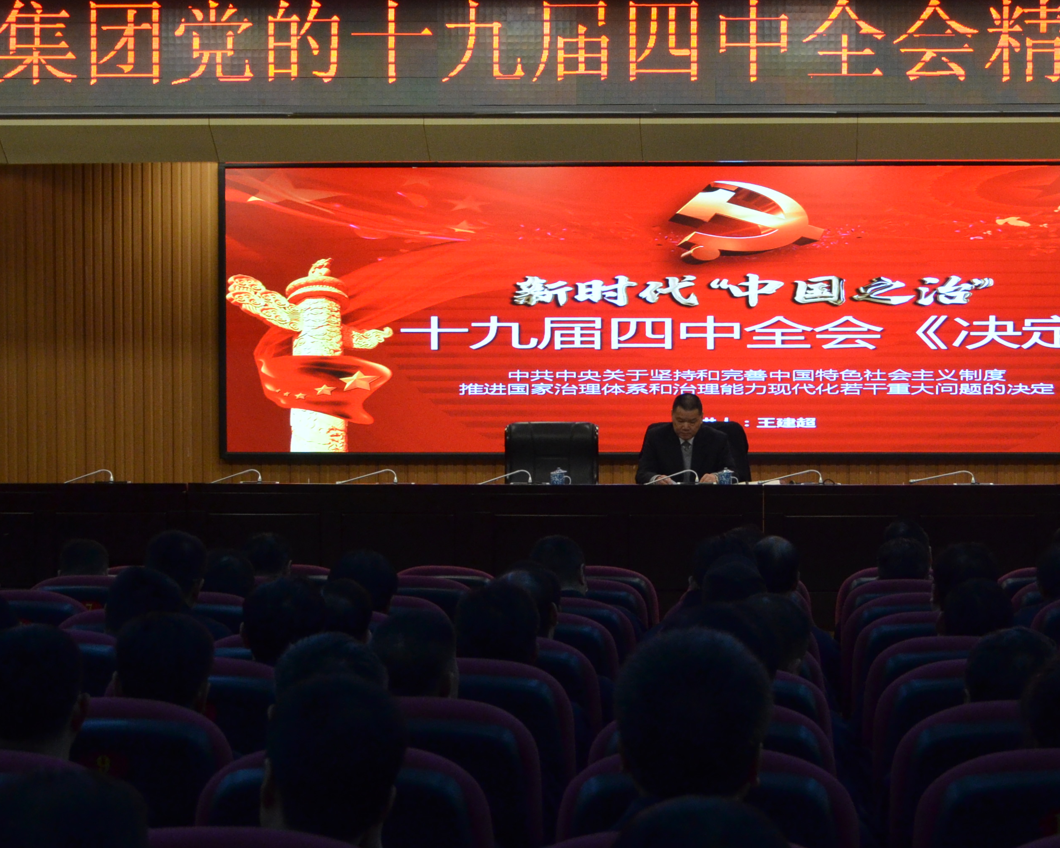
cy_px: 247
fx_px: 3009
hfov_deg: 19.9
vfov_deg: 16.0
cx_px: 667
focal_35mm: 96
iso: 1250
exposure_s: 1/160
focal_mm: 35
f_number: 6.3
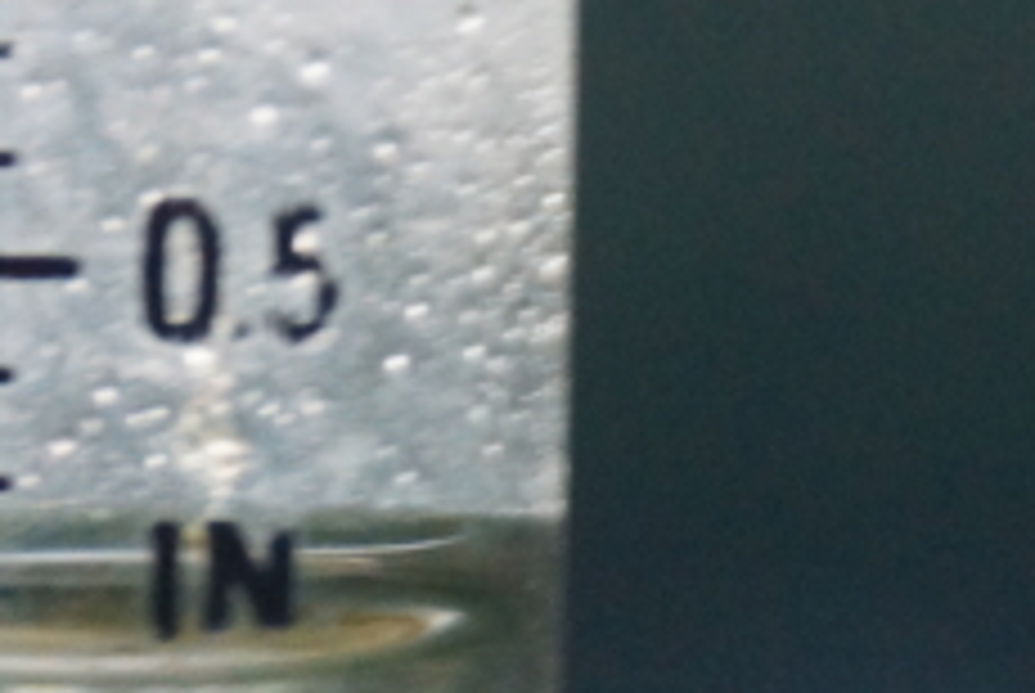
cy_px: 549
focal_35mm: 879
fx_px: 25308
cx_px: 54
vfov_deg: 1.6
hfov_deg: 2.3
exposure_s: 1/40
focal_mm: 135
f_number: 5.6
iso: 1600
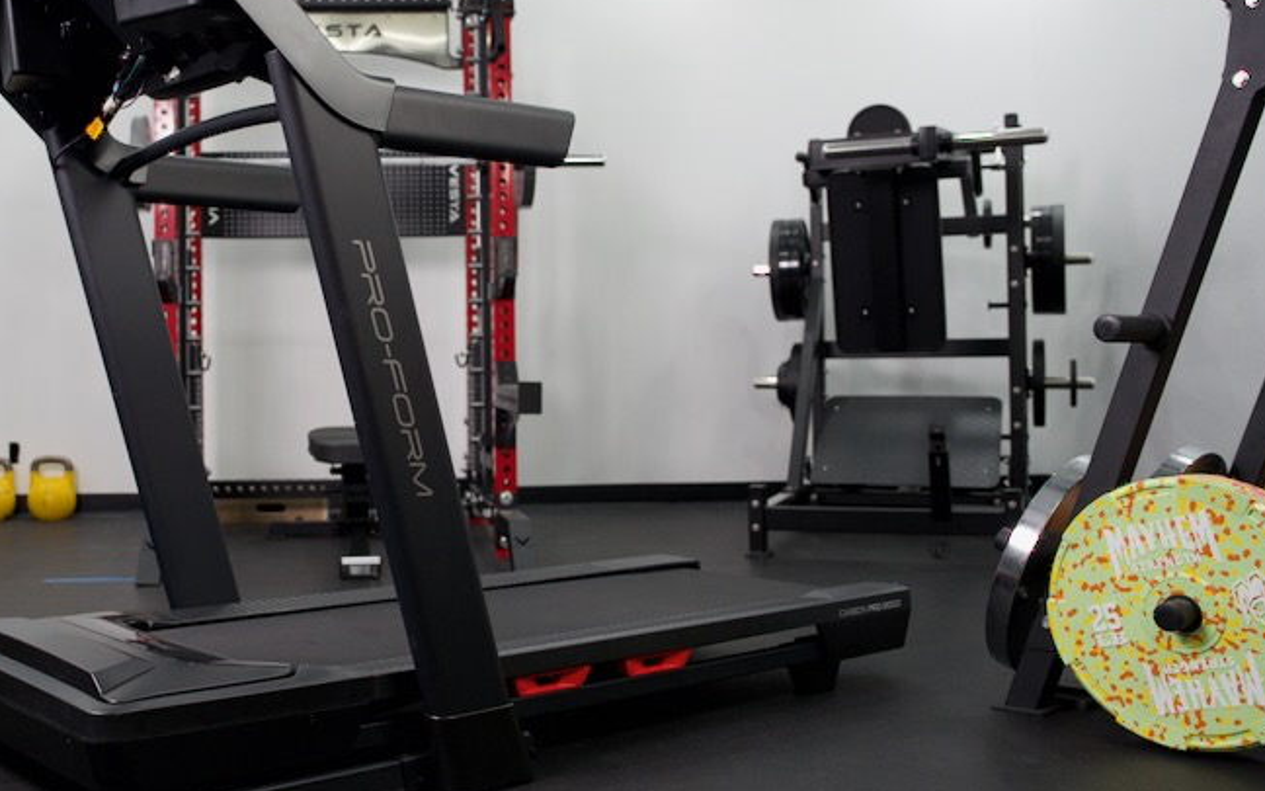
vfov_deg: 30.5
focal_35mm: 42
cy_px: 336
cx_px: 381
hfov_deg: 46.1
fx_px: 1448
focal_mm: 29
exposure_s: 1/400
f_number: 2.8
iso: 1600
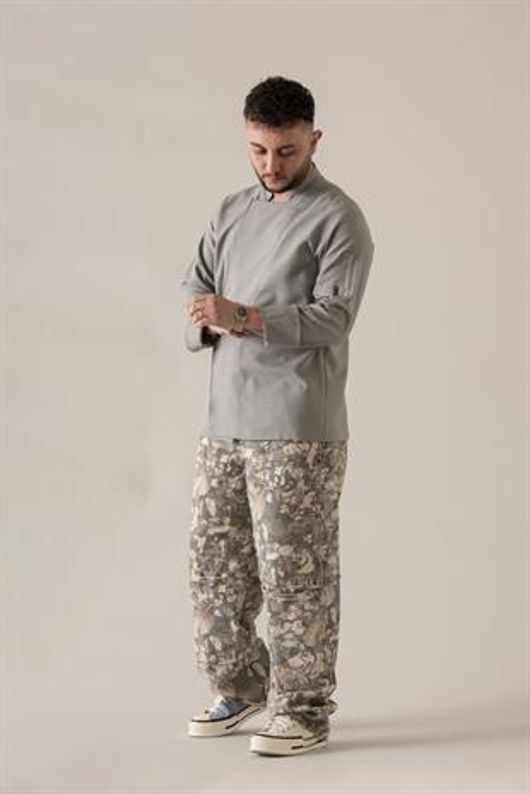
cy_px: 397
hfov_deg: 12.3
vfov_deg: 18.2
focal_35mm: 112
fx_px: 2469
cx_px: 265
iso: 320
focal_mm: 112
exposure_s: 1/160
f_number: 11
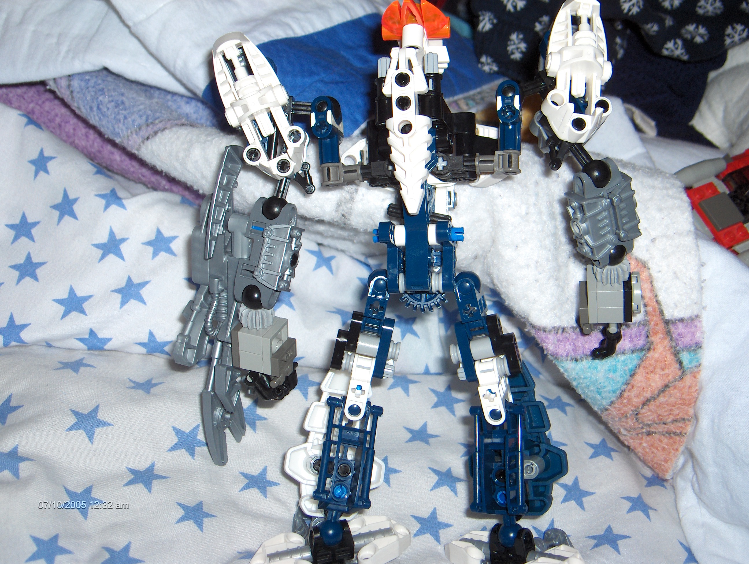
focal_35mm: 44
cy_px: 282
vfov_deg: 33.0
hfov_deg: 42.9
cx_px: 374
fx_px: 953
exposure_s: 1/60
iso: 100
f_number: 5
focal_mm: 9
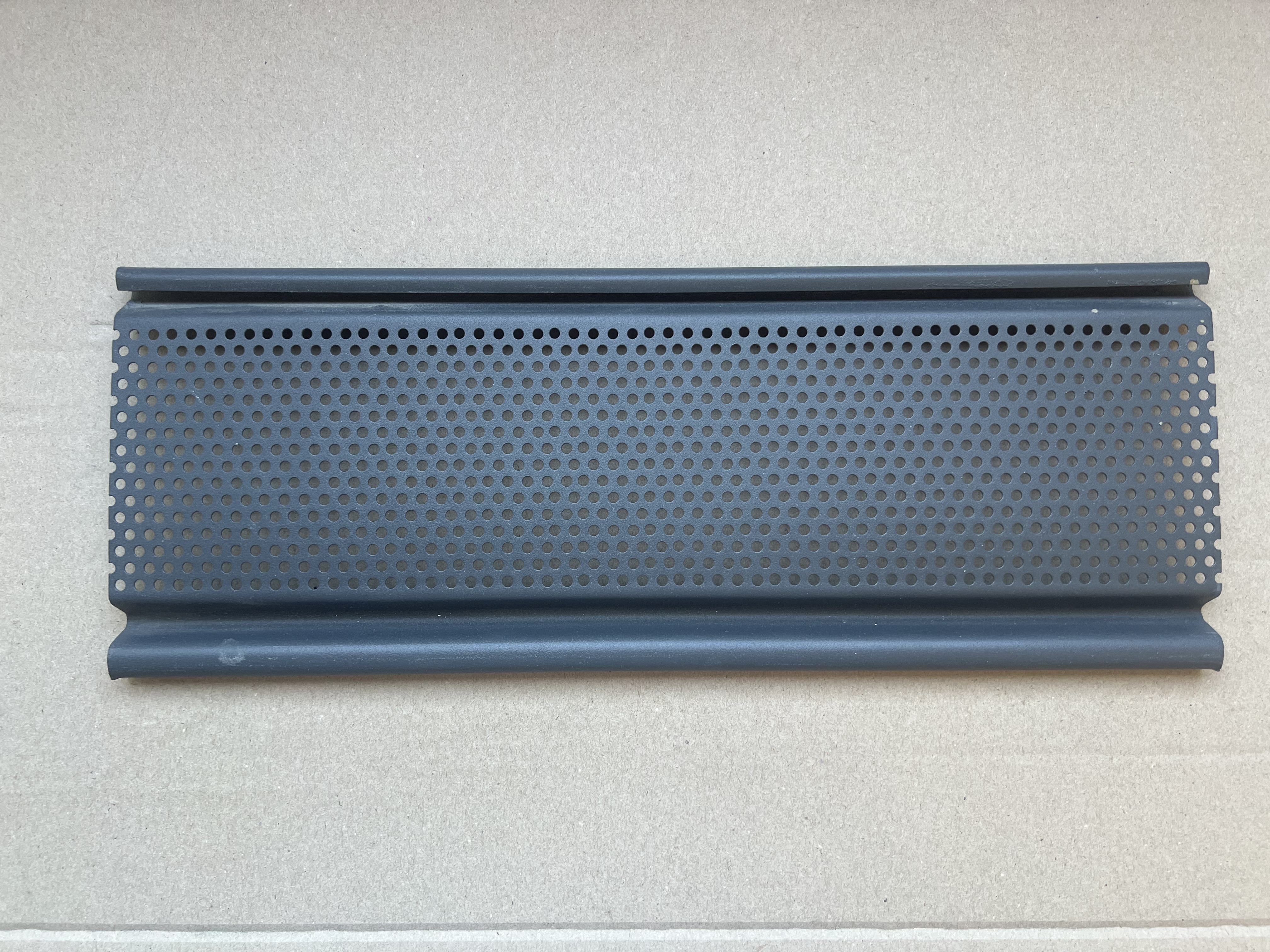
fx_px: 954
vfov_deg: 53.1
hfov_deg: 67.3
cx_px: 635
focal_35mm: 26
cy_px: 476
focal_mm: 5.7
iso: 100
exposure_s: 1/121
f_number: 1.5
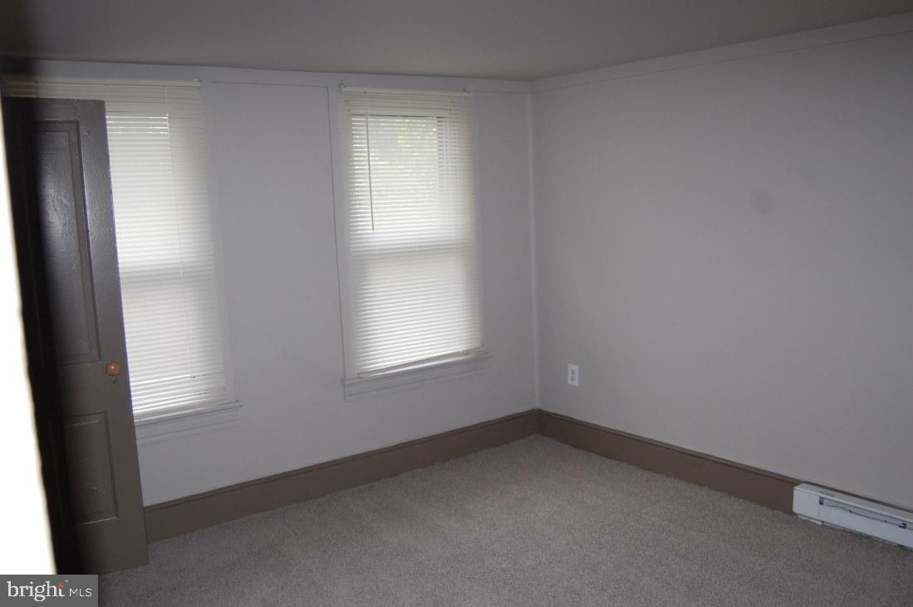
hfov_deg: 57.3
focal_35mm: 33
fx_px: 836
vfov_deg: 39.9
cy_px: 304
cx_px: 456
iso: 400
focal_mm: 22
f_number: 3.8
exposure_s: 1/60
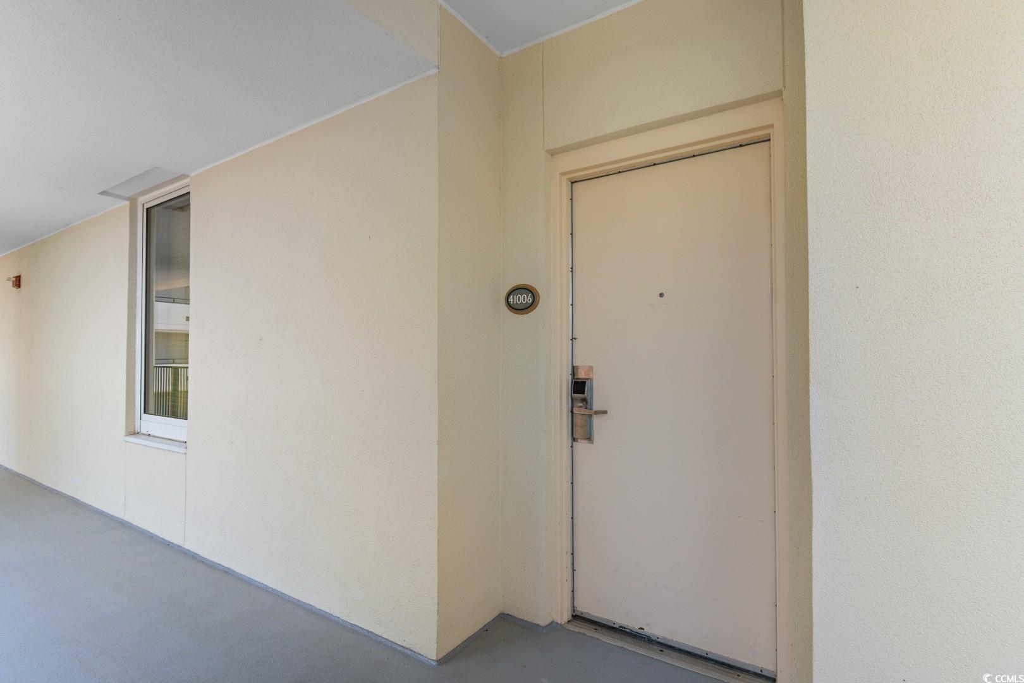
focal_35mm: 17
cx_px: 512
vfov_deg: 70.4
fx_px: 484
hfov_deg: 93.3
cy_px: 342
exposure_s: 1/160
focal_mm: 11.5
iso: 100
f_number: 6.3
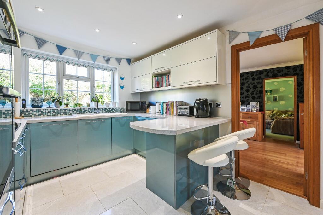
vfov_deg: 81.2
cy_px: 108
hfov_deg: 104.3
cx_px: 162
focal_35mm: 14
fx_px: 126
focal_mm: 14
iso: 400
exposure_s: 1/20
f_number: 9
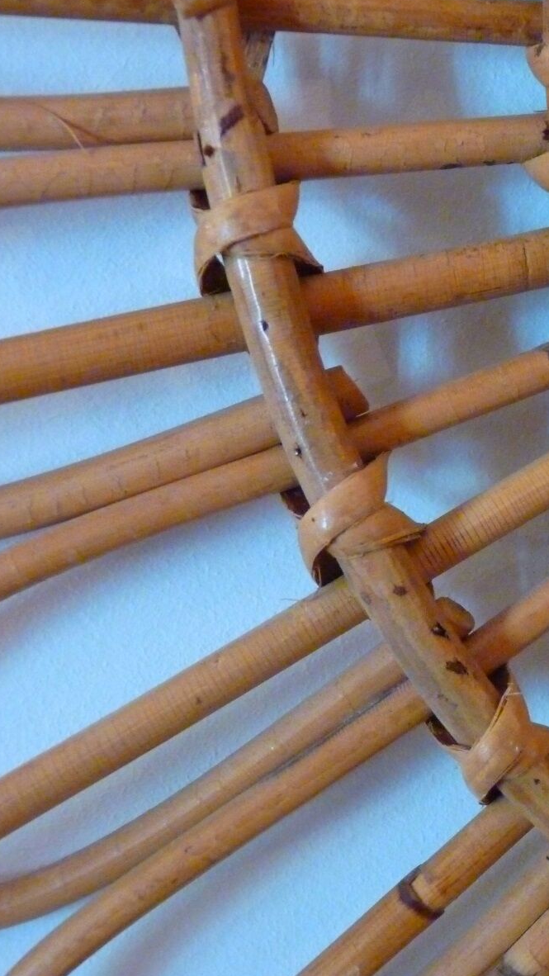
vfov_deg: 35.4
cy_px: 483
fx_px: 1527
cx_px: 599
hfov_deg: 19.5
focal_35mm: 59
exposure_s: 1/30
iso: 800
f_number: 3
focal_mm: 7.1
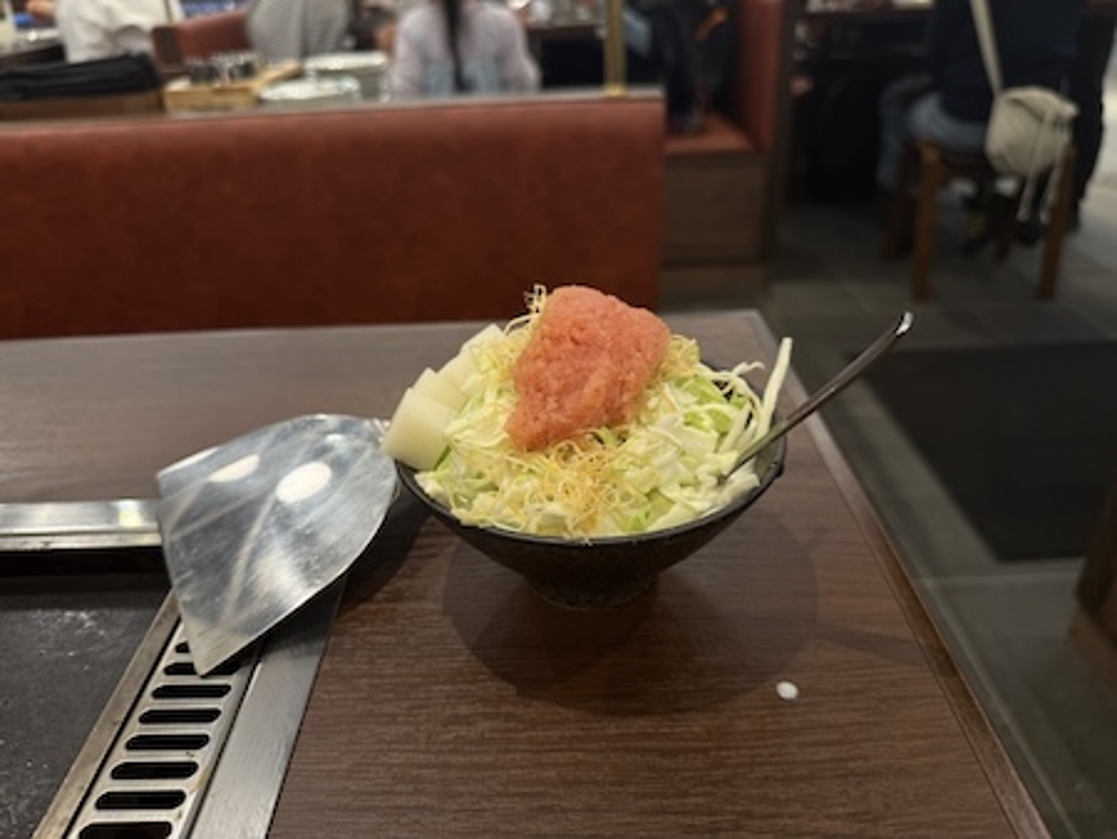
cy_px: 420
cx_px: 558
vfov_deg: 56.9
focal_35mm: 24
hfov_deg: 71.6
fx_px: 775
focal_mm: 6.76
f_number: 1.78
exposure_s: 1/60
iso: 125
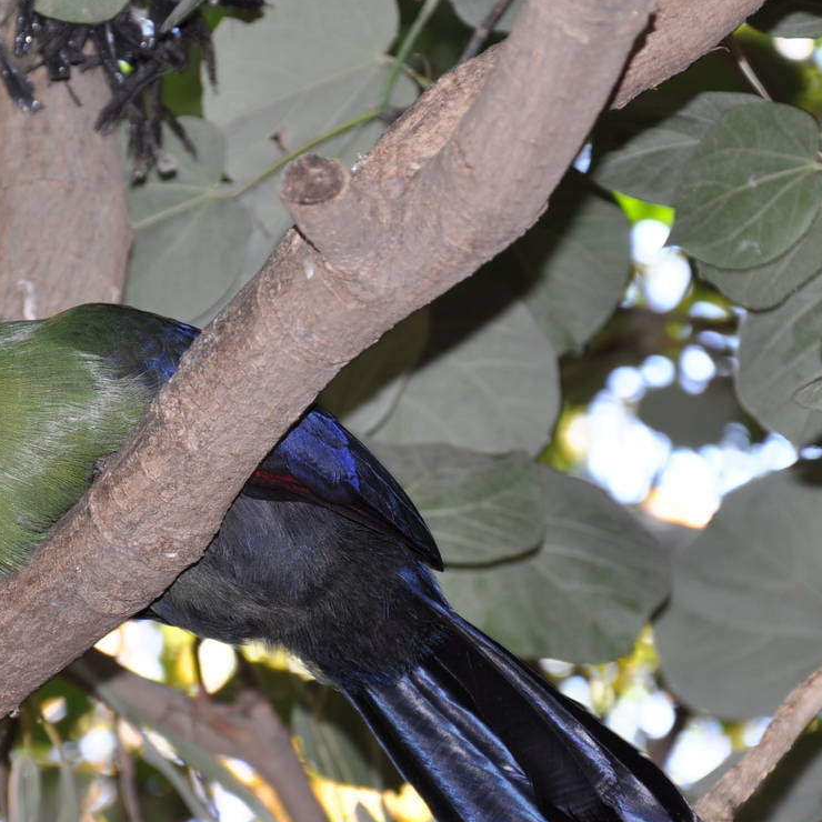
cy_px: 479
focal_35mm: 289
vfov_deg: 6.1
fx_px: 7762
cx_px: 209
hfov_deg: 6.1
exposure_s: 1/20
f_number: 5.6
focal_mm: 105
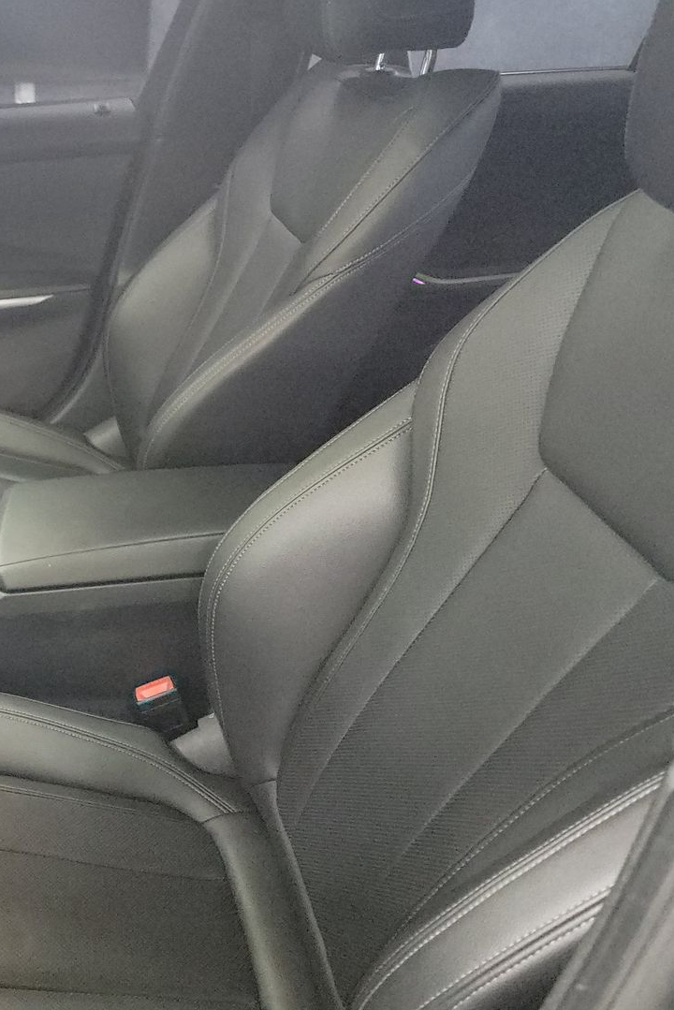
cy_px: 501
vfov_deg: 51.9
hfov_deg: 33.2
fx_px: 1038
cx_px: 12
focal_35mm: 37
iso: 3712
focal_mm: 6.7
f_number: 1.8
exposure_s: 1/59
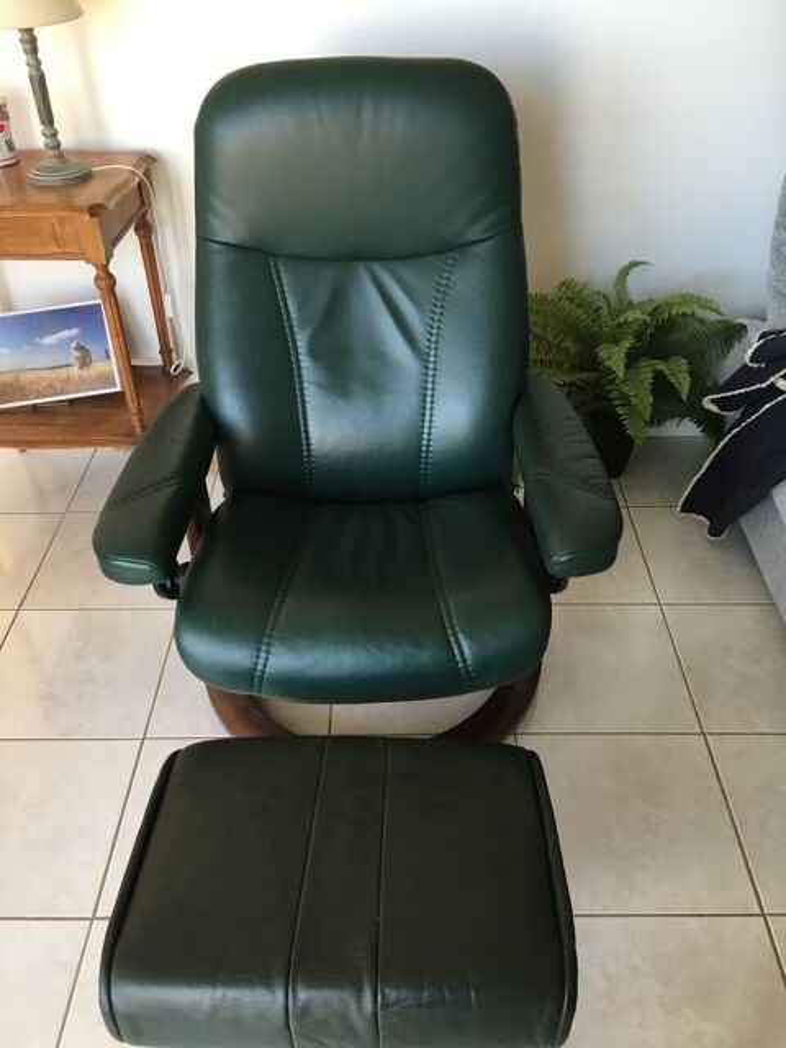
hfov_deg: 48.2
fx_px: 878
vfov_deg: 61.7
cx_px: 393
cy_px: 524
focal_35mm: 29
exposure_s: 1/33
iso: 40
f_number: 2.2
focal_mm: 4.15
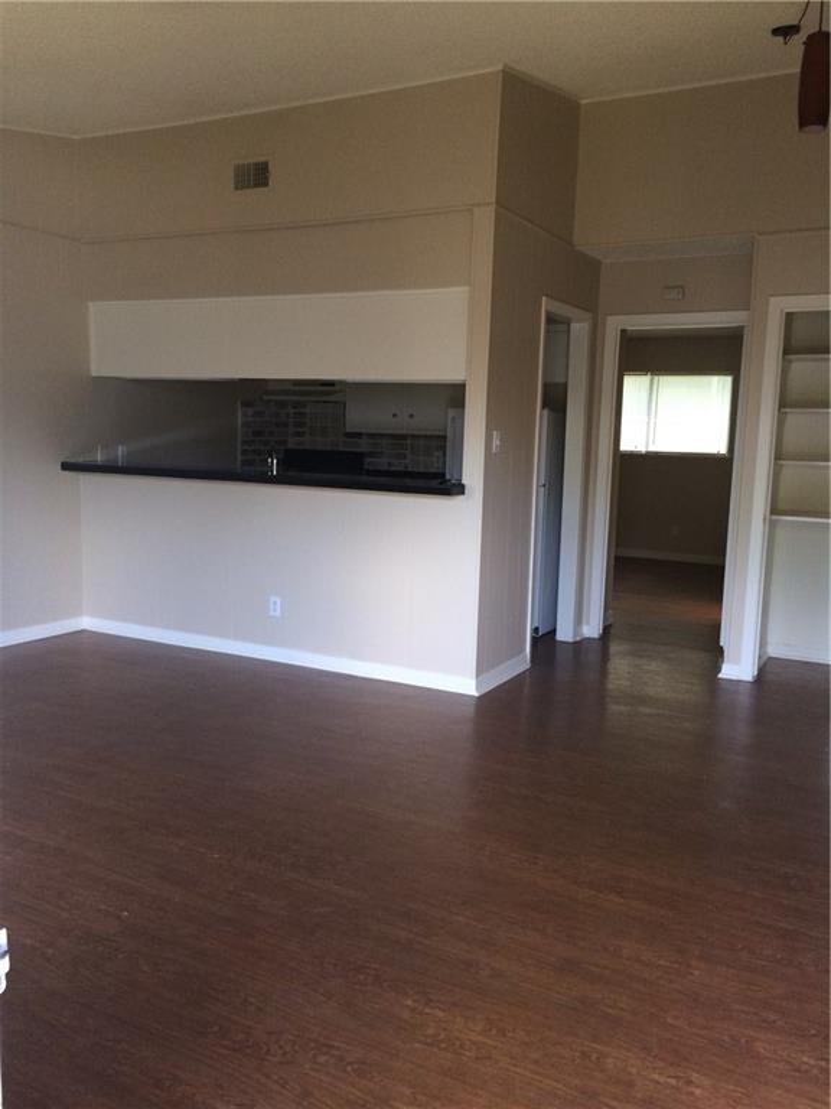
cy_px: 554
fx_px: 928
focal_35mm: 29
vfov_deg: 61.7
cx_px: 416
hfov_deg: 48.2
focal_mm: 4.15
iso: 64
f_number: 2.2
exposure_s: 1/30
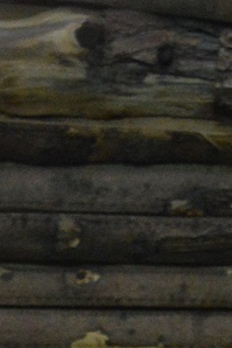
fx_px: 2131
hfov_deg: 6.2
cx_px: 10
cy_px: 544
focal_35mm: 221
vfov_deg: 9.1
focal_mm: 27
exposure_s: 1/125
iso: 3200
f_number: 4
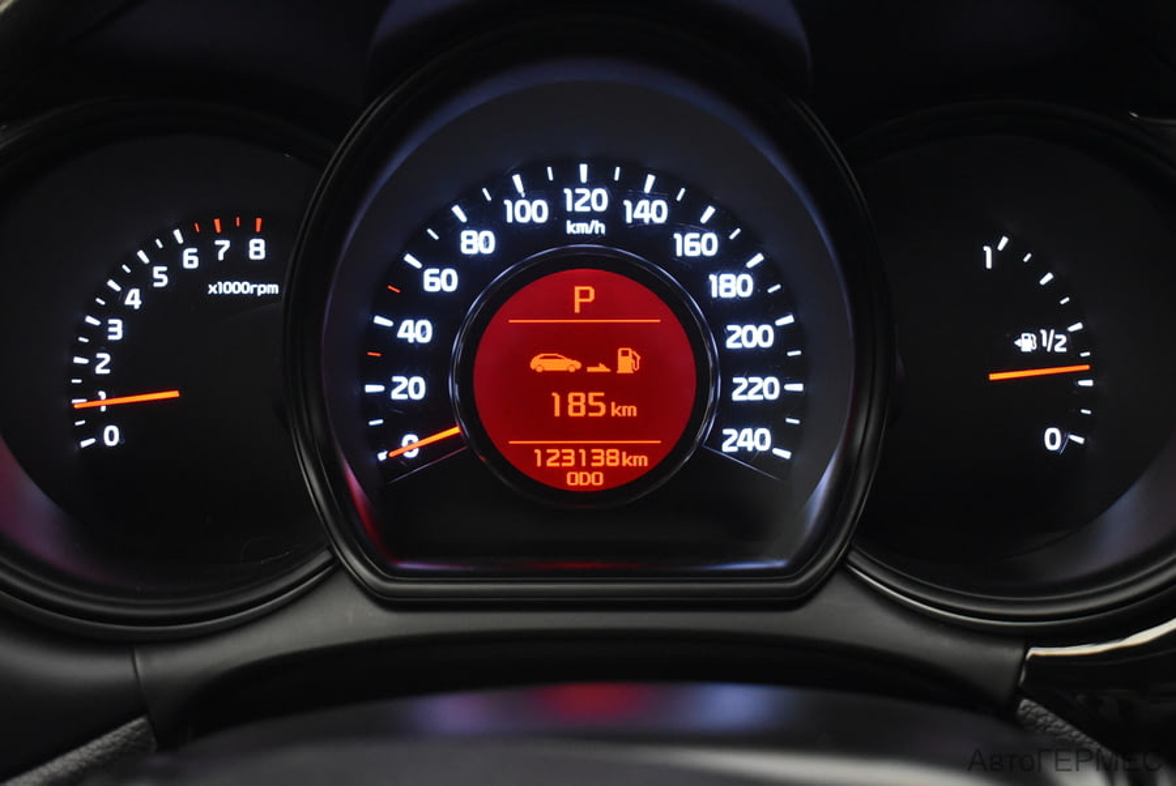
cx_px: 588
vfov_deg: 29.9
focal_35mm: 45
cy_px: 393
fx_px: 1471
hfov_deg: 43.6
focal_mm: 30
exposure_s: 1/50
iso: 3200
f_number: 4.2
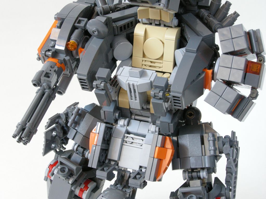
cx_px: 133
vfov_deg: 19.6
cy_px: 100
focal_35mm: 75
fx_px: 576
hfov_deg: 26.0
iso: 200
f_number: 5.4
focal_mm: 15.7
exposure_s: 1/3.3
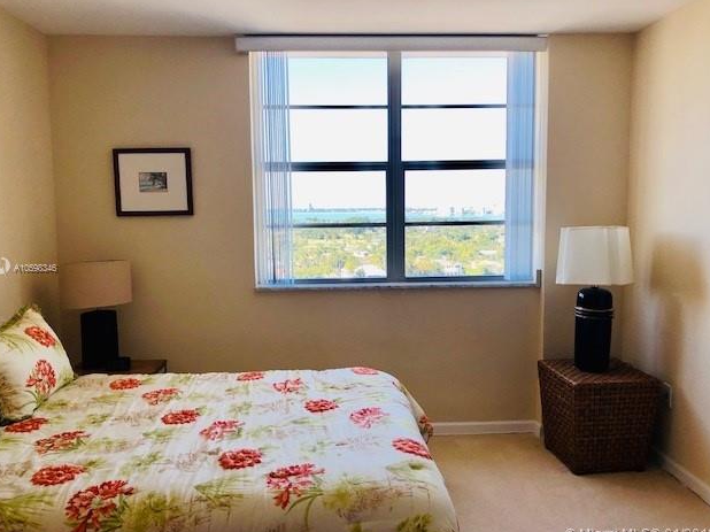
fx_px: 595
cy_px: 269
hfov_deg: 61.7
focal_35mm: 29
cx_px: 354
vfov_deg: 48.2
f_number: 1.8
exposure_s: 1/340
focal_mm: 3.99
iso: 20
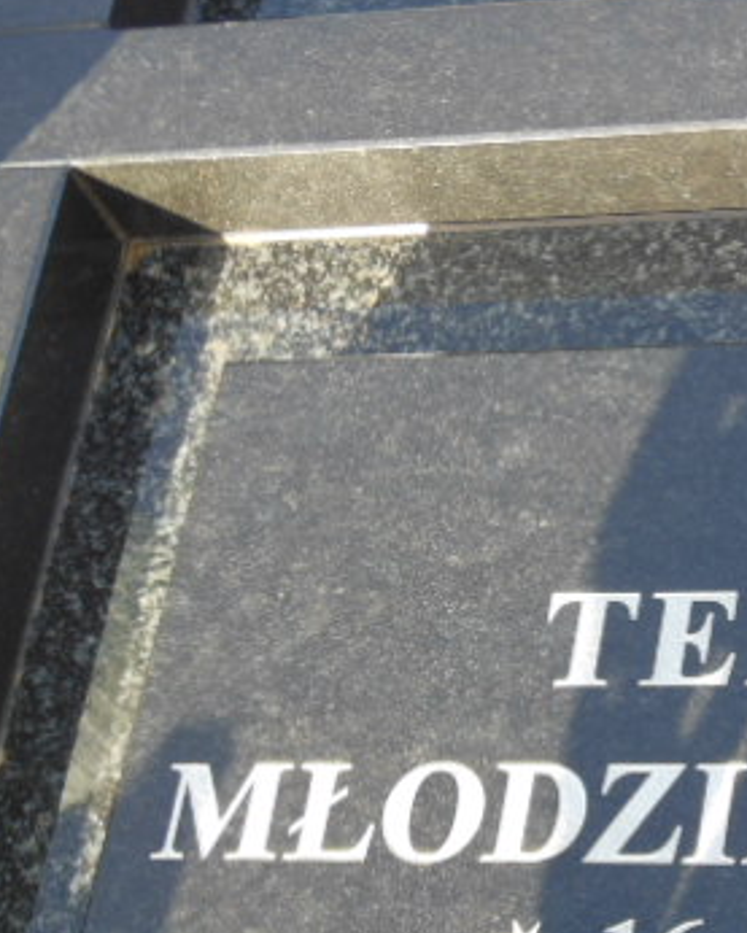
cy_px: 631
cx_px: 844
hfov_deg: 12.7
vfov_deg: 16.1
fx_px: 3287
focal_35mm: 119
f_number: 4.3
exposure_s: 1/125
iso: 125
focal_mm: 11.7
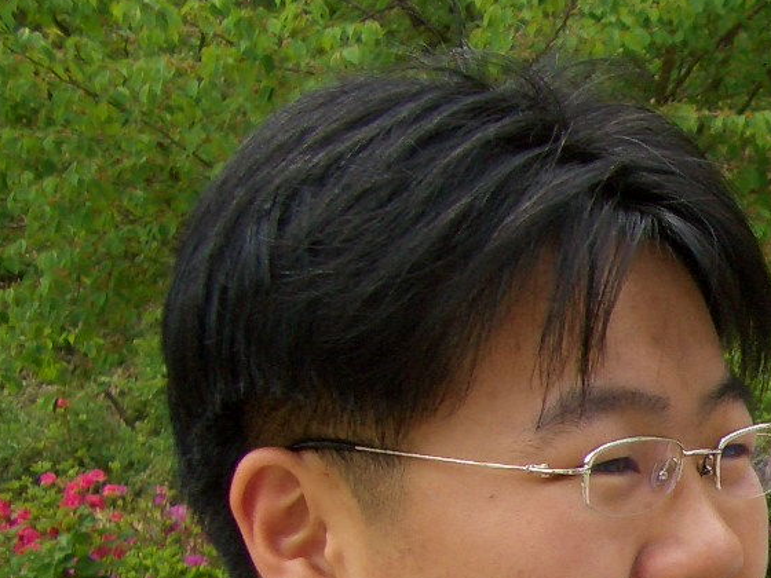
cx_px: 1095
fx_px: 2227
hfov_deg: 17.9
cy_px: 775
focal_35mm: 100
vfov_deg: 14.1
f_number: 2.6
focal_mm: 5.8
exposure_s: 1/320
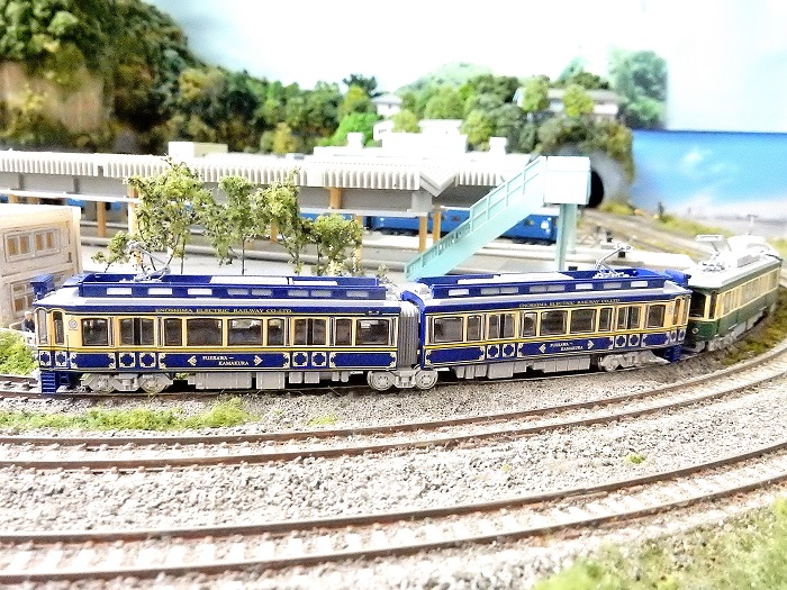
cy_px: 295
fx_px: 682
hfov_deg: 60.0
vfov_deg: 46.8
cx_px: 394
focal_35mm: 30
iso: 3200
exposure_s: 1/30
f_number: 4
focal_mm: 5.4
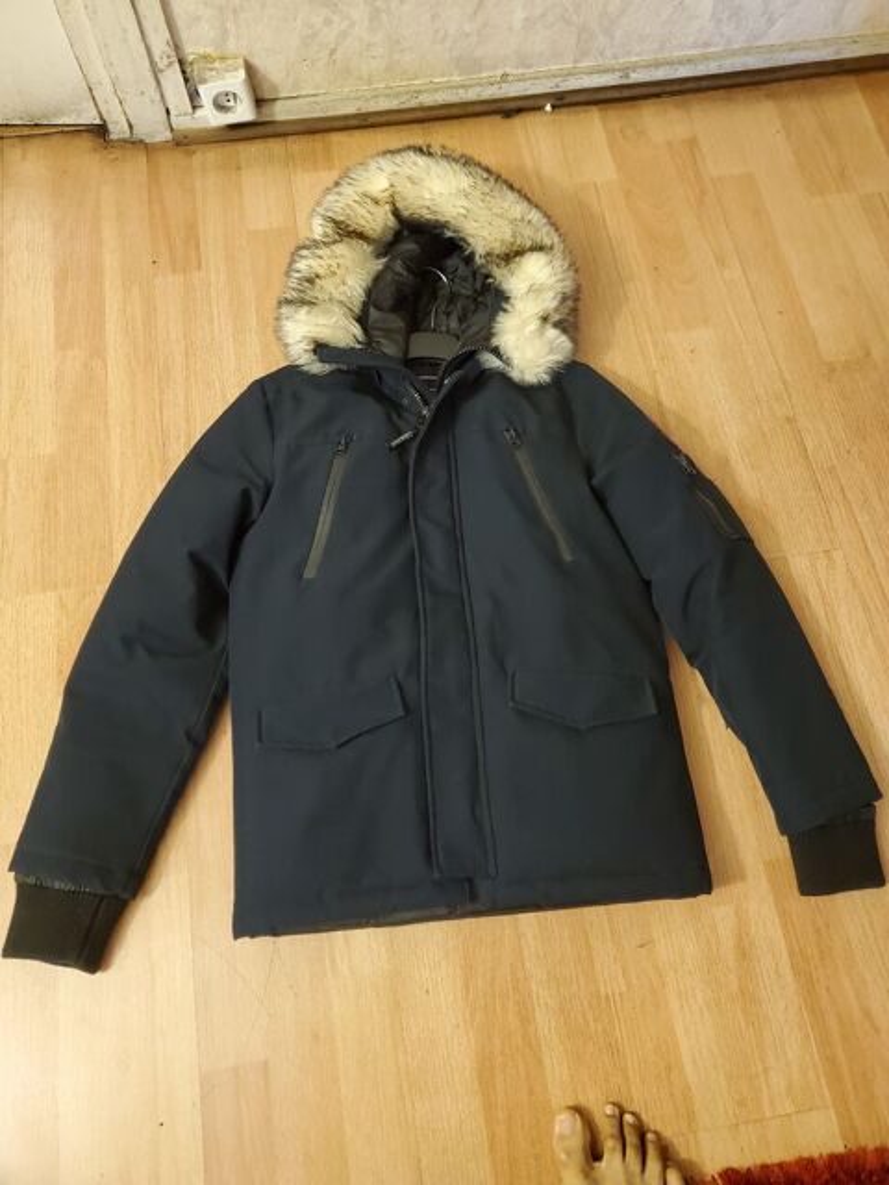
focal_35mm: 26
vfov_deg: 67.3
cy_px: 592
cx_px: 444
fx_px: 890
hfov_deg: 53.1
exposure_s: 1/17
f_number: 1.5
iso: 500
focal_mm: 4.3
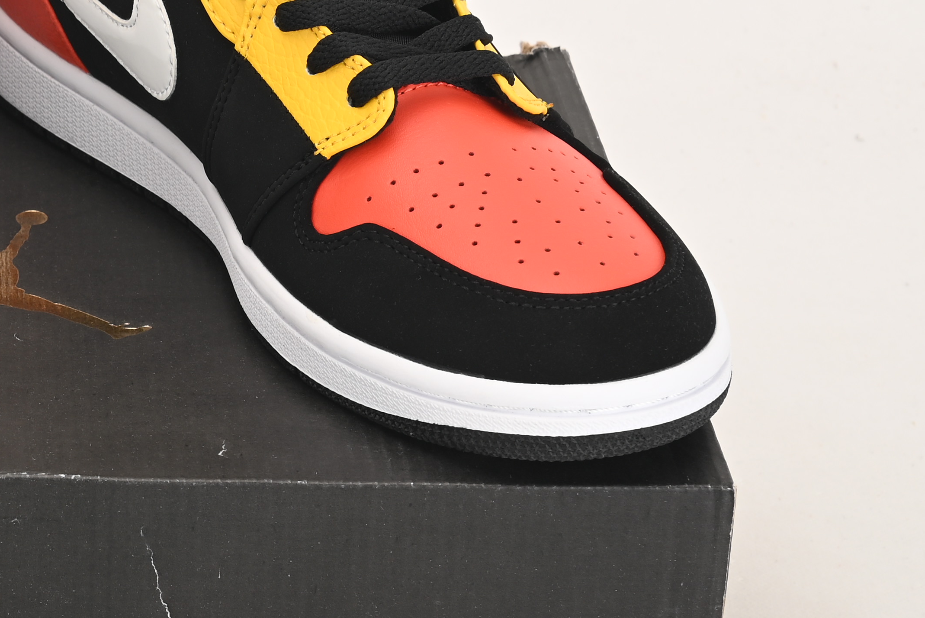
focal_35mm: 121
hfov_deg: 16.5
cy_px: 281
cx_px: -61
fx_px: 3110
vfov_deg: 11.3
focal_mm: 43
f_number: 11
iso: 100
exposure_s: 1/200
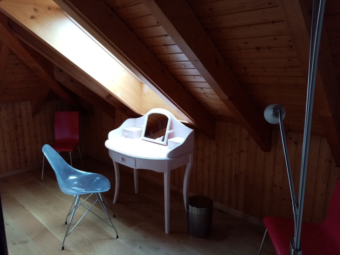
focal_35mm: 26
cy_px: 128
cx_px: 170
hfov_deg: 67.3
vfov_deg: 53.1
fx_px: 255
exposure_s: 1/33.3
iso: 432
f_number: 1.8
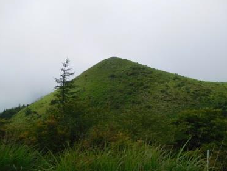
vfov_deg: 46.7
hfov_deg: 59.9
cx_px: 122
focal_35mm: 30
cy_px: 97
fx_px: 197
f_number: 6.8
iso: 125
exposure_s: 1/800
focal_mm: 4.5
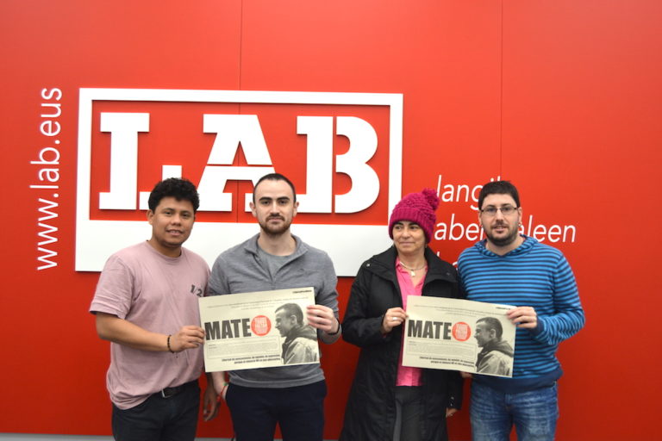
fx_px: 717
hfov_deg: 49.6
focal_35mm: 39
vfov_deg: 34.2
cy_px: 220
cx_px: 331
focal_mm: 26
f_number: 4
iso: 560
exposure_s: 1/60
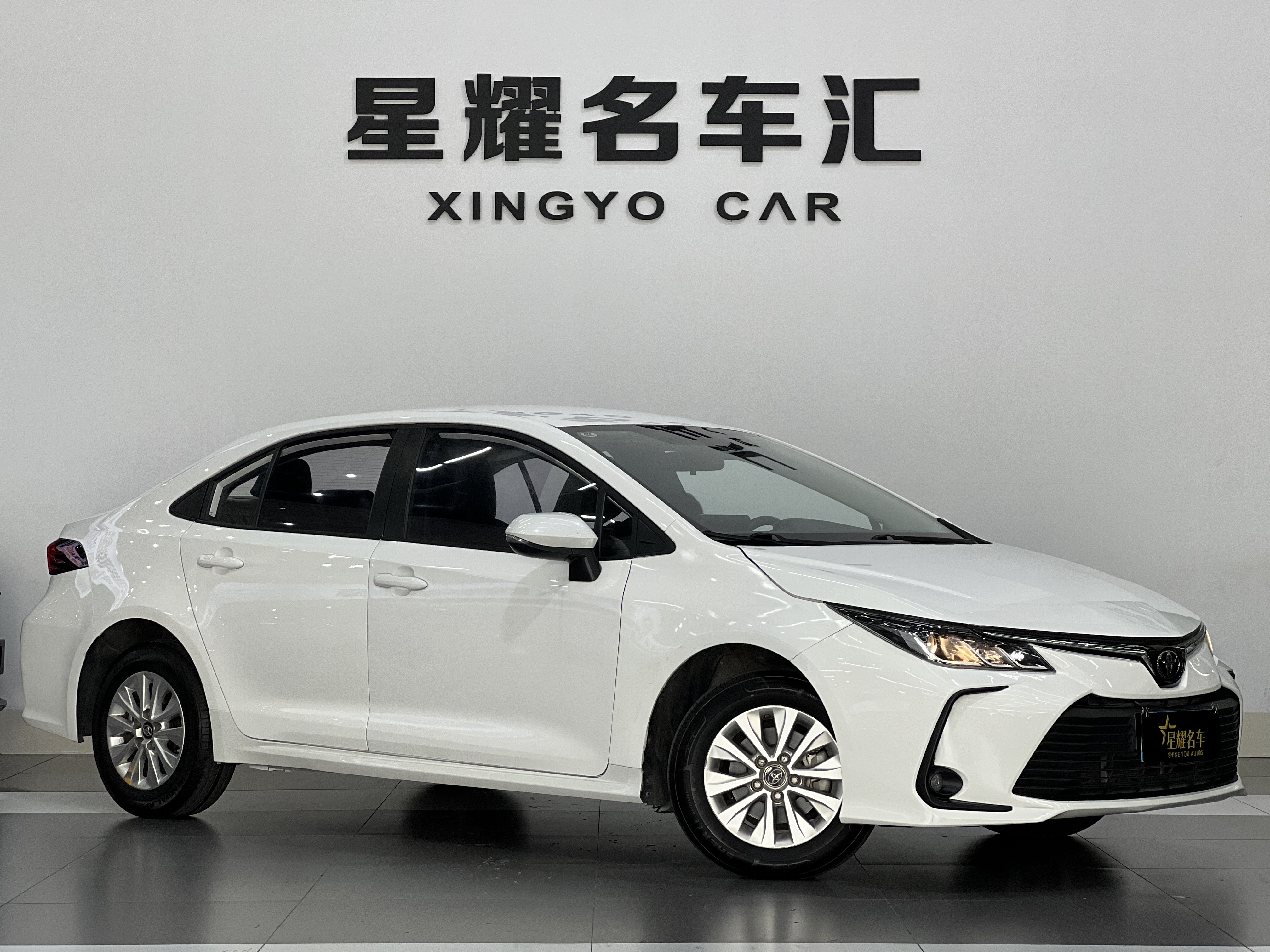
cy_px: 476
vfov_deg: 19.1
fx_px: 2825
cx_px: 635
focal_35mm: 77
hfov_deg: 25.3
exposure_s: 1/100
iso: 125
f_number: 2.8
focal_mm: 9
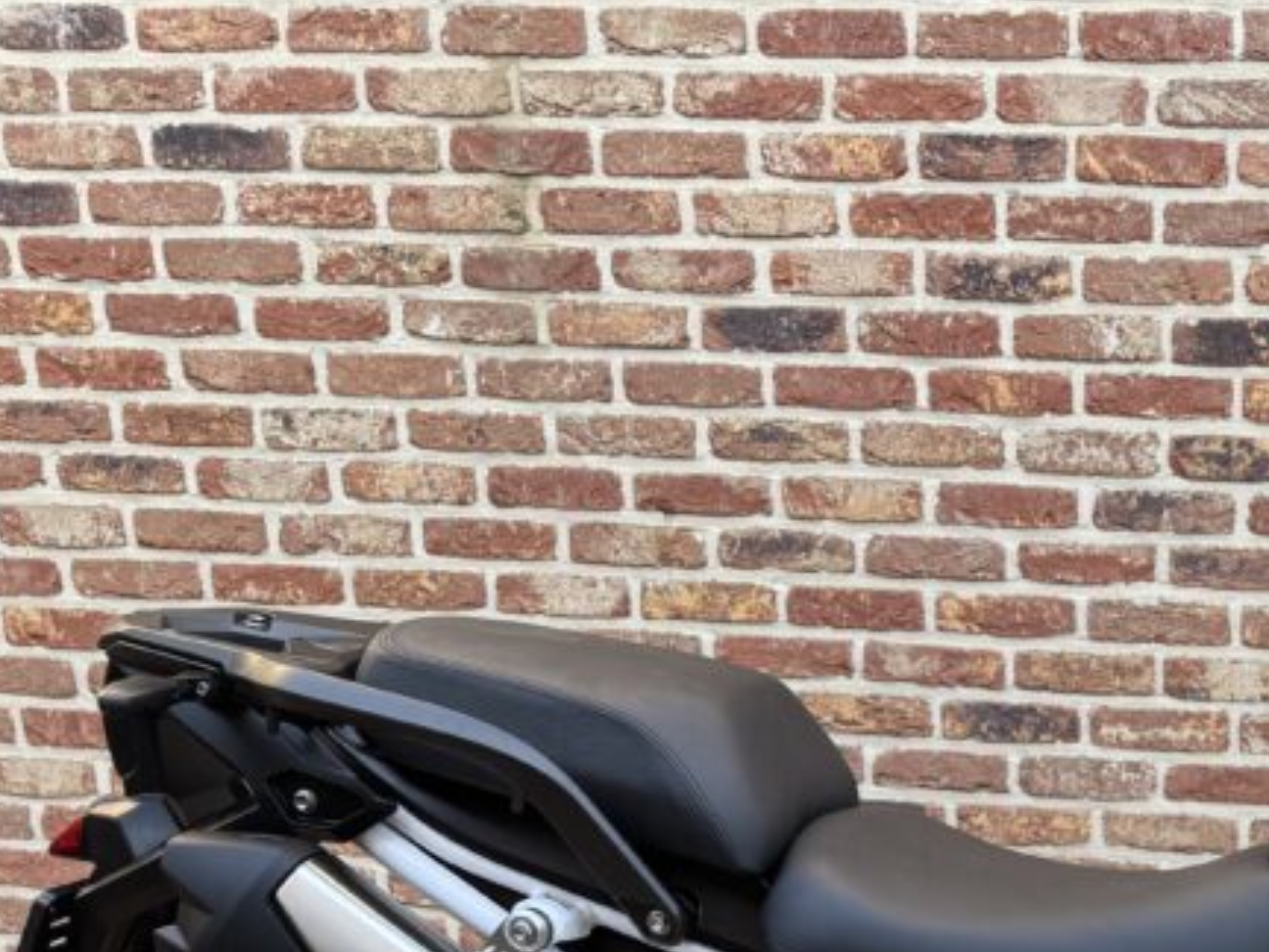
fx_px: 2200
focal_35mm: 60
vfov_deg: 22.6
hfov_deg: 29.2
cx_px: 1378
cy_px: 1114
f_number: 1.78
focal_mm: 6.76
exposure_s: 1/278
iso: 80
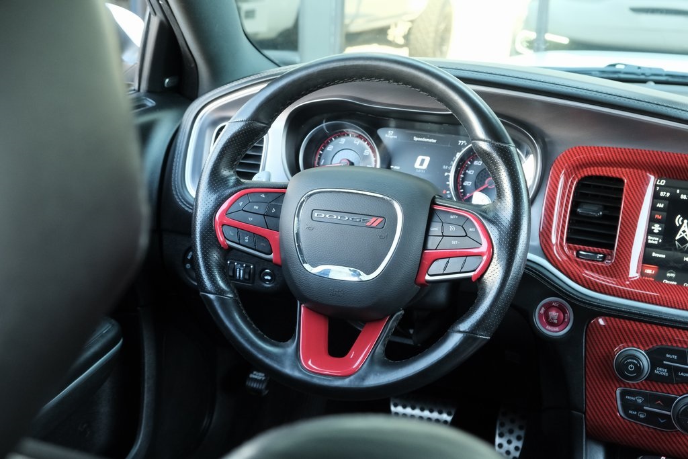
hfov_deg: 45.4
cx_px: 344
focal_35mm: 43
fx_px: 822
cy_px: 230
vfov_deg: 31.2
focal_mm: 28.9
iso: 2500
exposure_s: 1/100
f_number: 5
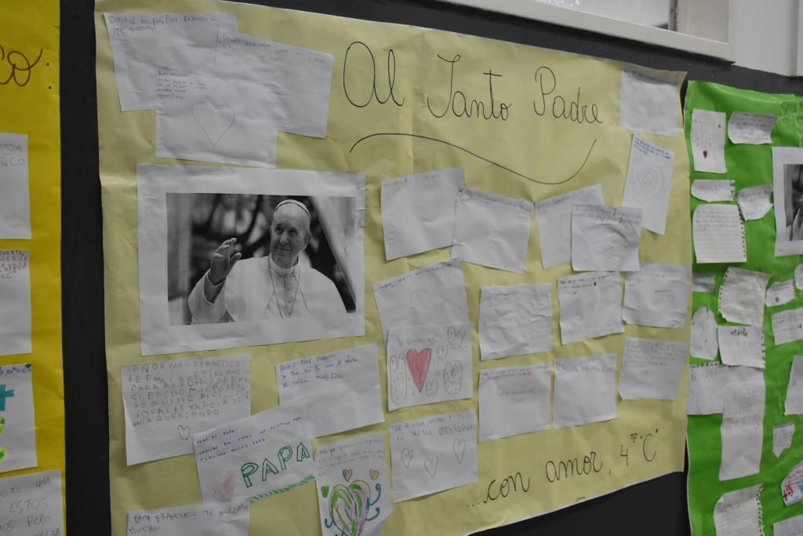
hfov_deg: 49.5
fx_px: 870
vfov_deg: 34.2
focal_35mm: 39
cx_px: 402
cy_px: 268
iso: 1600
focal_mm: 26
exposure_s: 1/125
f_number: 5.6
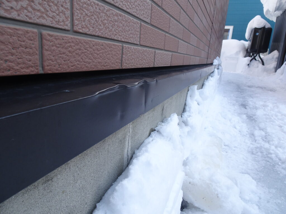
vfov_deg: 56.8
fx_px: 198
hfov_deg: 71.6
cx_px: 143
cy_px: 107
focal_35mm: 24
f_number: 3.5
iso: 80
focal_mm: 4.1
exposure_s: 1/250
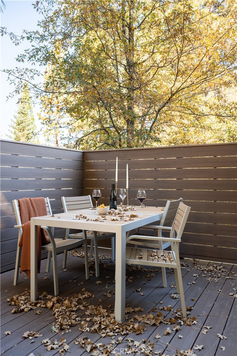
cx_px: 118
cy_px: 178
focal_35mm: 30
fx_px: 296
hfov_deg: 43.6
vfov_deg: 61.9
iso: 100
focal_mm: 30
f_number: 7.1
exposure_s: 1/100
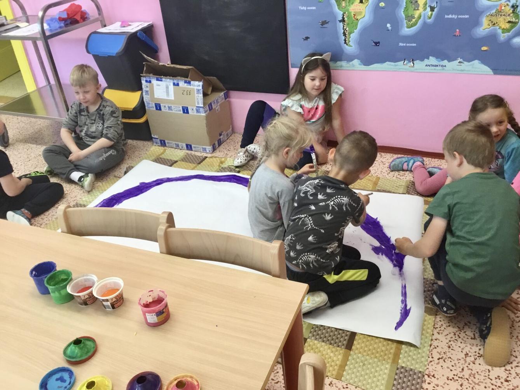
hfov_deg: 58.3
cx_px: 260
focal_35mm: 31
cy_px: 195
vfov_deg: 45.5
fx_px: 466
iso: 64
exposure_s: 1/33
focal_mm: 3.3
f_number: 2.4
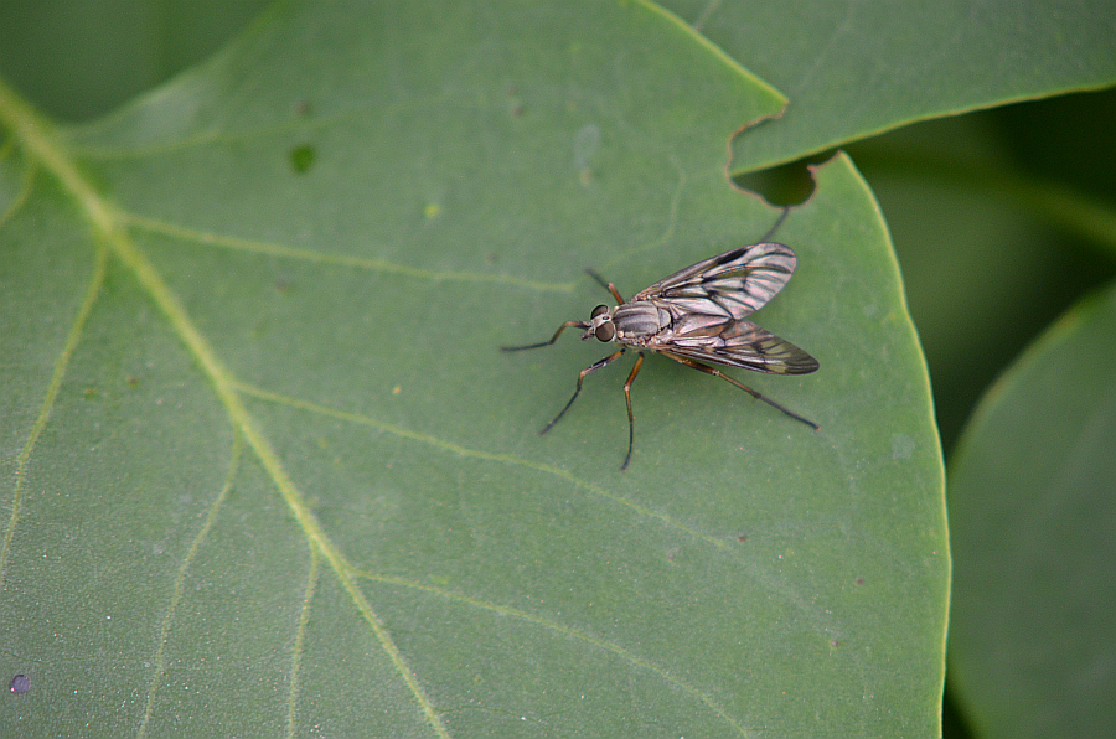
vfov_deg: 4.8
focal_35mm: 285
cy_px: 370
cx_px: 558
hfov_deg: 7.2
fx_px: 8816
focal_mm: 190
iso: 400
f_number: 8
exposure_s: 1/125
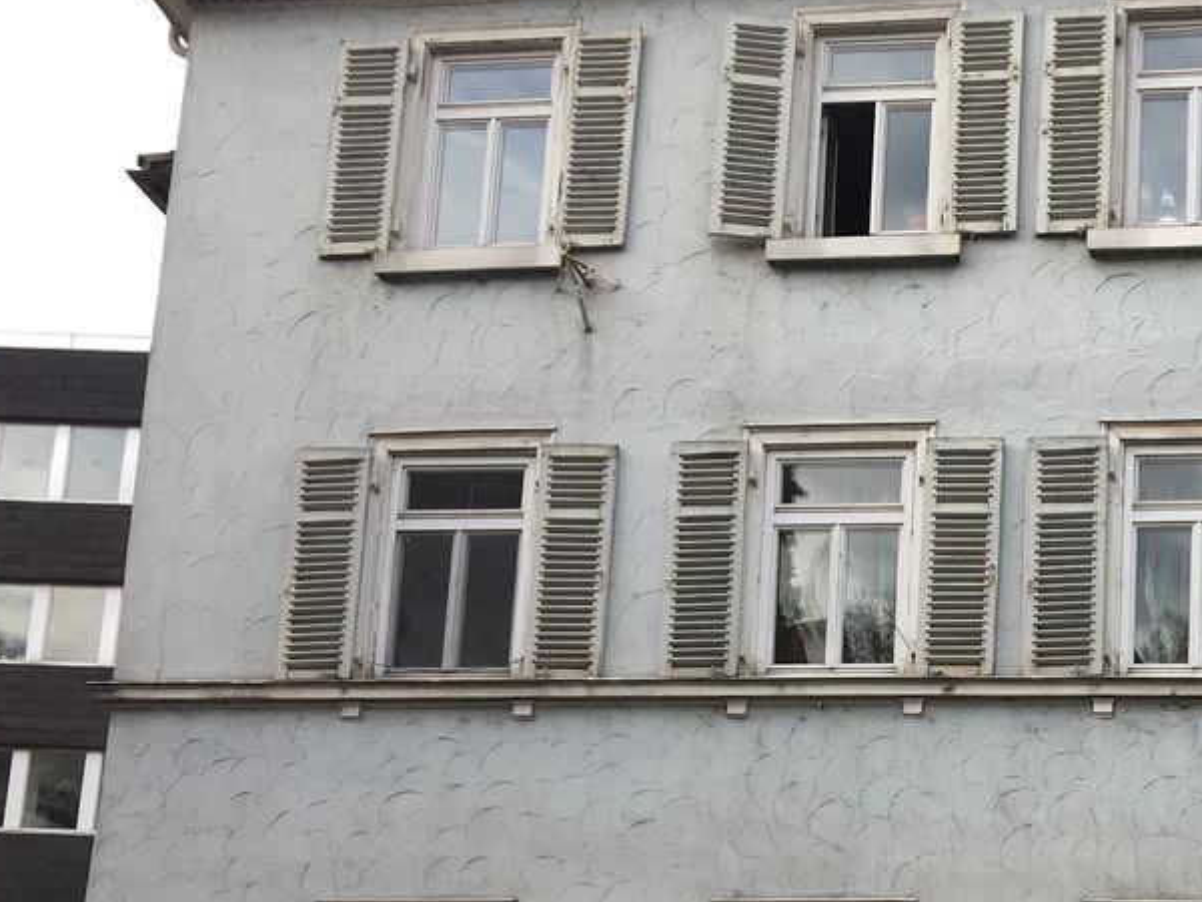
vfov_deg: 24.6
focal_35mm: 58
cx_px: 1112
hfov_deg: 31.5
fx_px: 2014
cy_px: 796
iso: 25
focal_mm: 4.15
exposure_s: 1/142
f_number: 2.2
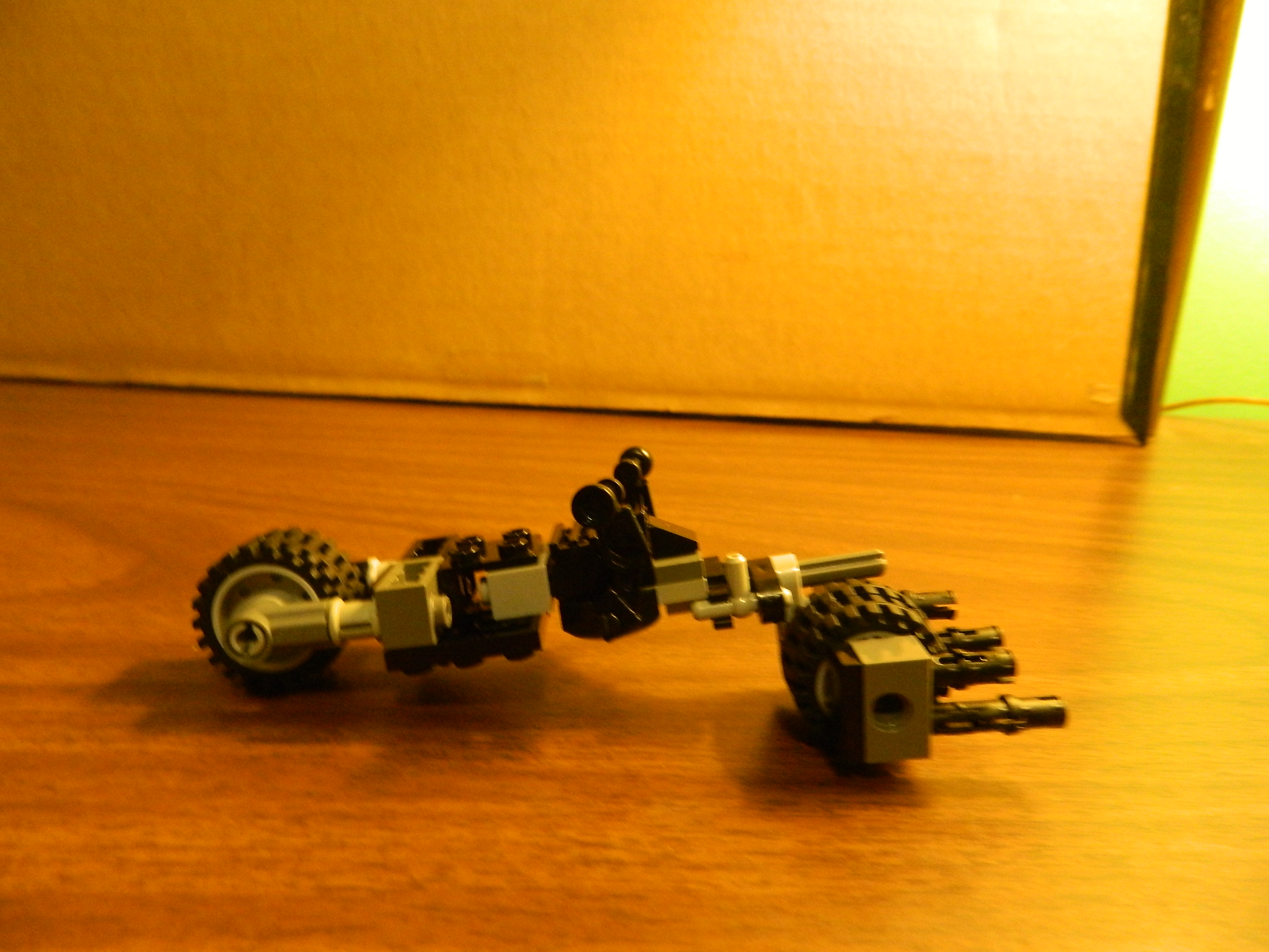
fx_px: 916
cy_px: 476
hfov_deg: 69.4
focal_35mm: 25
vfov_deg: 54.9
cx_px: 634
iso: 400
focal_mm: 4.5
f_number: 3.1
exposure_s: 1/15
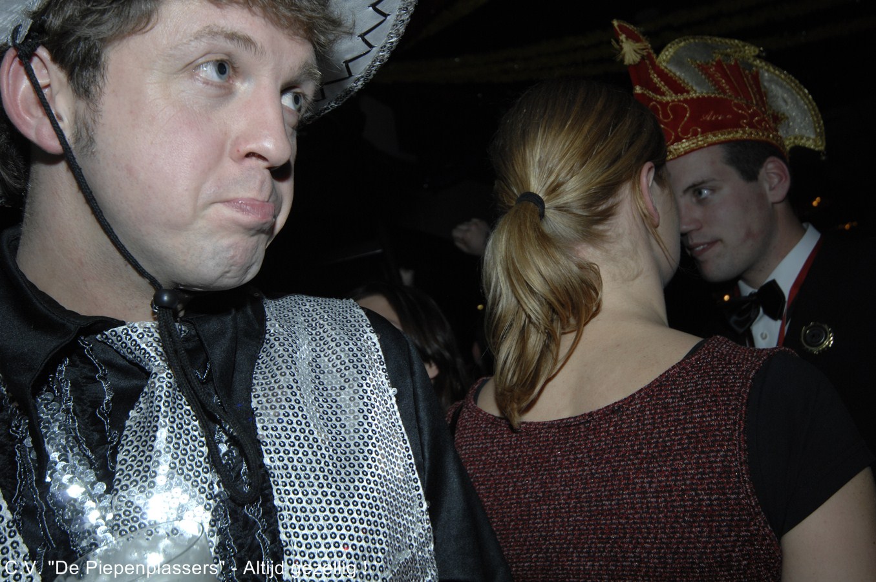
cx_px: 438
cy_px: 291
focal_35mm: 33
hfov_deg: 57.3
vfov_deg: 39.9
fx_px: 802
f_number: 5.6
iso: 250
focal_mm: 22
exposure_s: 1/125
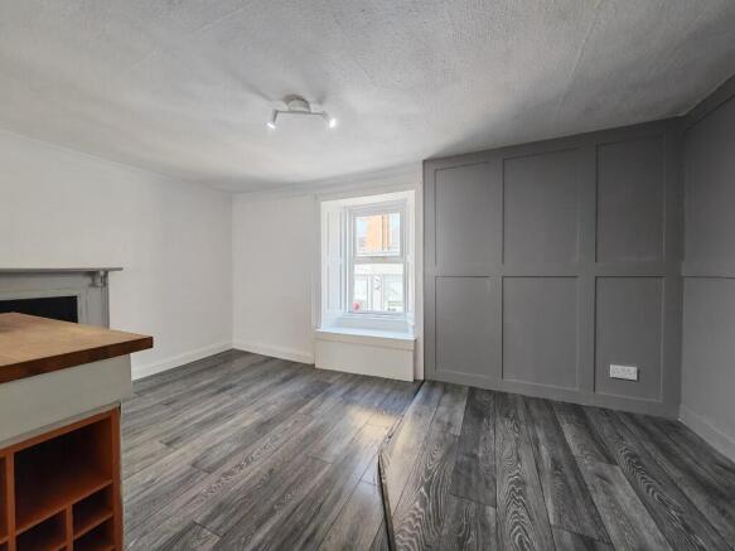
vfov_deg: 94.5
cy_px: 276
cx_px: 368
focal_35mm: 12
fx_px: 255
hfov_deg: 110.5
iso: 160
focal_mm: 1.82
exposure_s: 1/33
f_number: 2
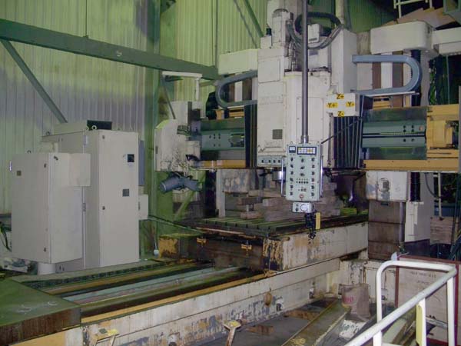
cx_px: 230
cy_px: 173
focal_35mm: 37
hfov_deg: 50.1
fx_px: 493
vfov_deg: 38.7
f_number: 2.8
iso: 200
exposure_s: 1/60
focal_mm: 7.8
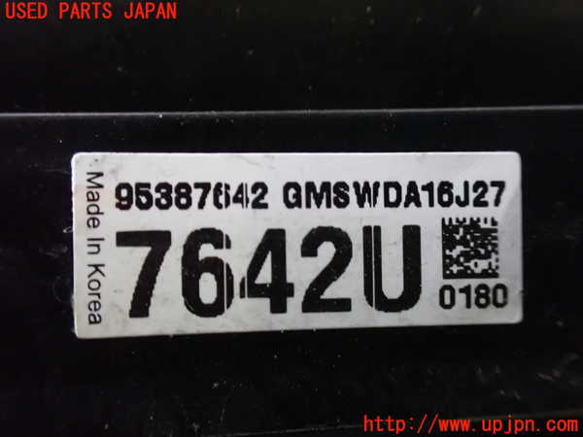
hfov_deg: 60.0
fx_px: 505
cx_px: 292
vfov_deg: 46.8
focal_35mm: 30
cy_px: 218
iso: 1600
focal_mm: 5.4
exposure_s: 1/30
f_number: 2.3
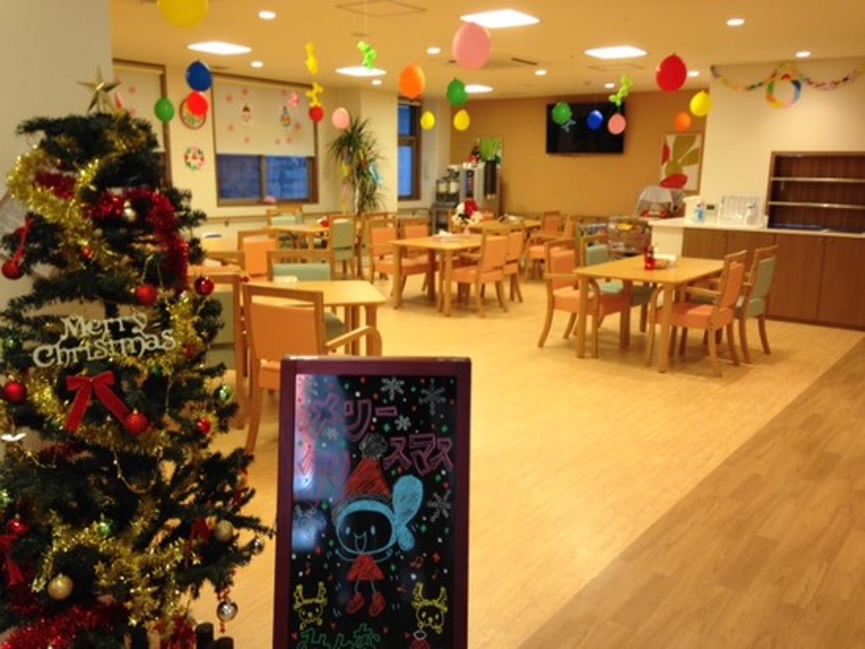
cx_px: 432
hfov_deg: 55.3
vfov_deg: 43.0
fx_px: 825
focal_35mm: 33
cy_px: 324
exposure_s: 1/40
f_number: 2.4
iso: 50
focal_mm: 4.12
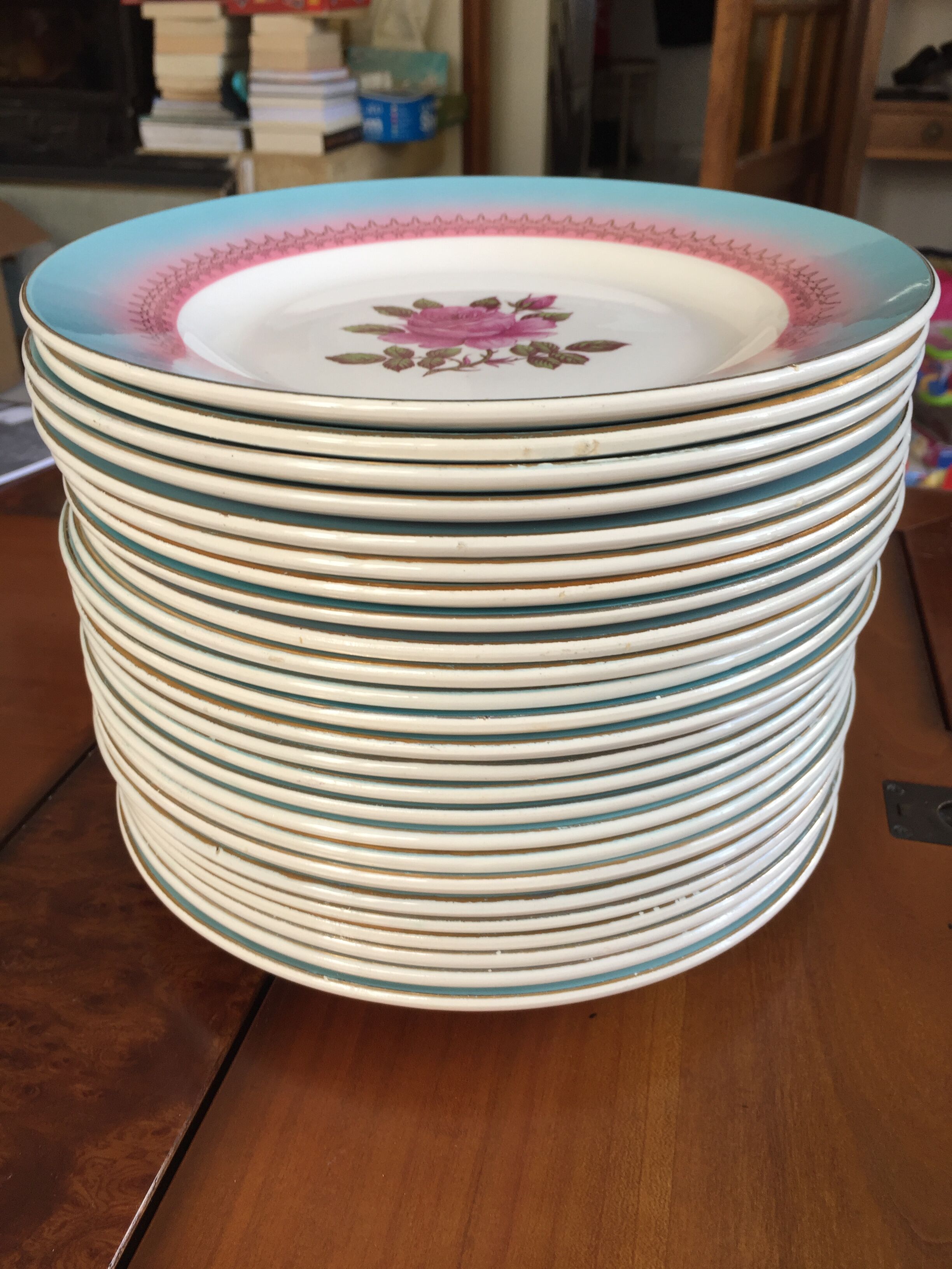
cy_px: 634
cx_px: 476
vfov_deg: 61.7
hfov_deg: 48.2
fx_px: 1063
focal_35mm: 29
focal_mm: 4.15
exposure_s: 1/50
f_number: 2.2
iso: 32
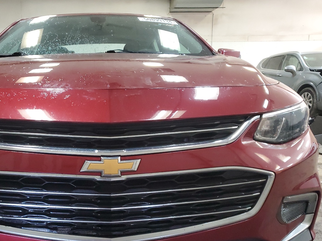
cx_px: 107
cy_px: 162
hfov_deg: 49.2
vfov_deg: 38.2
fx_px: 344
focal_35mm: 37
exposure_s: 1/20
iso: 325
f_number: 1.5
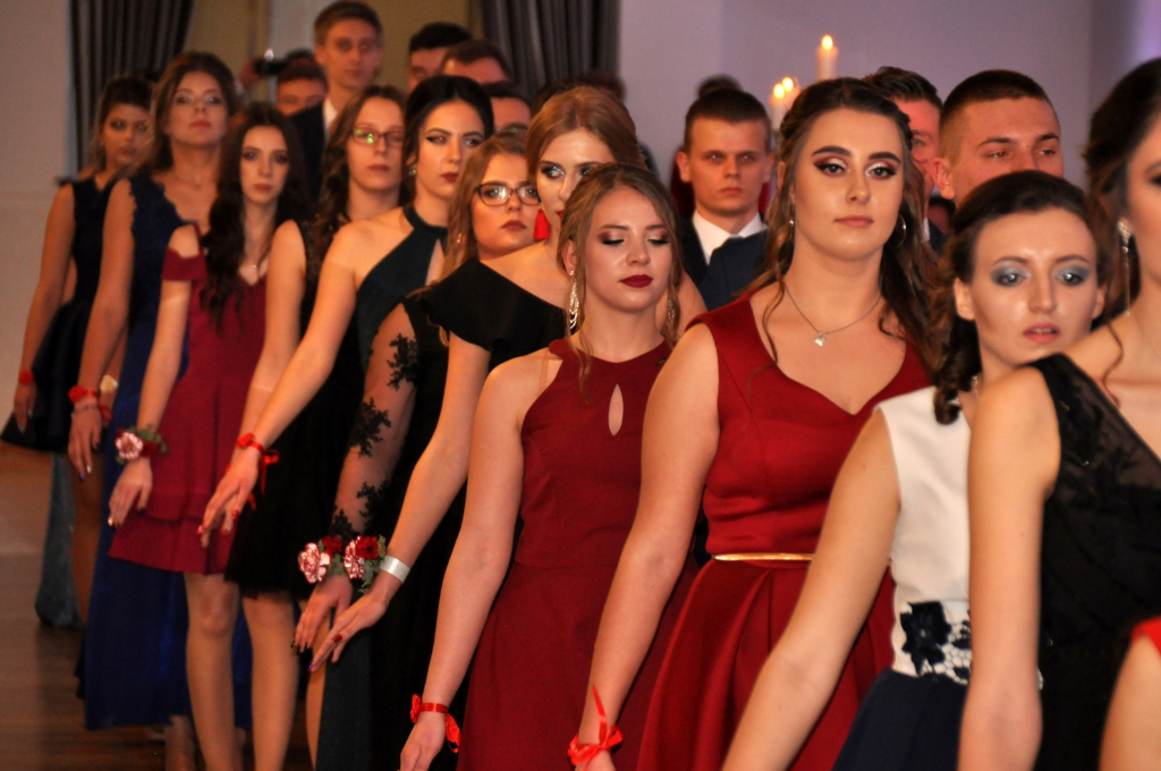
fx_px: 6764
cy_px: 386
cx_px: 580
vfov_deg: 6.5
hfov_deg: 9.8
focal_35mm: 210
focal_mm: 140
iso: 800
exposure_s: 1/60
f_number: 6
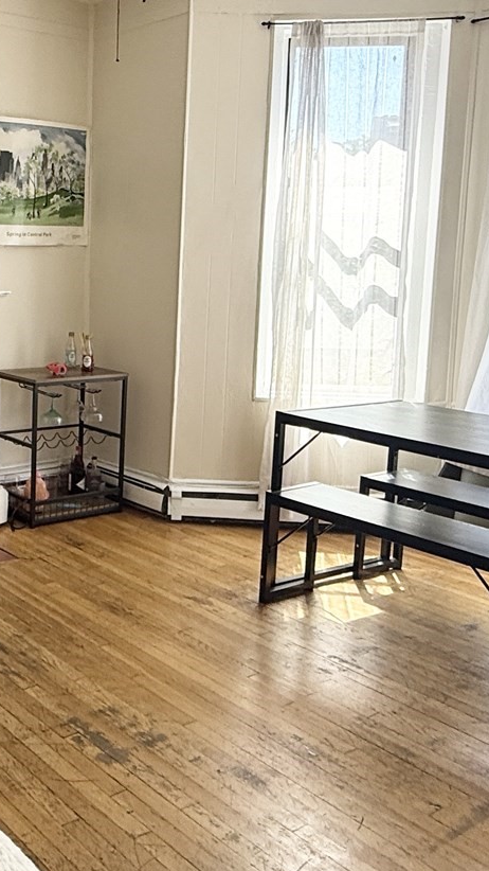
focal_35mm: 38
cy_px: 373
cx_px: 1
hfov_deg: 29.2
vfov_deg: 52.6
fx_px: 876
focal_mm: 2.22
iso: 64
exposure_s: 1/117
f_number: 2.2
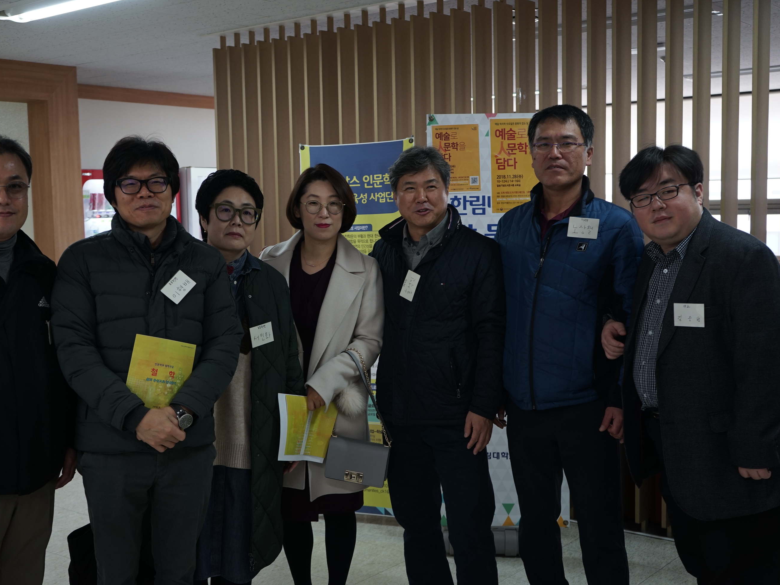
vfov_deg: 33.6
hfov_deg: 43.8
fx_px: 969
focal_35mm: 43
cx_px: 340
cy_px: 295
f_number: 4.5
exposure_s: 1/40
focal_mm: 39
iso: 640
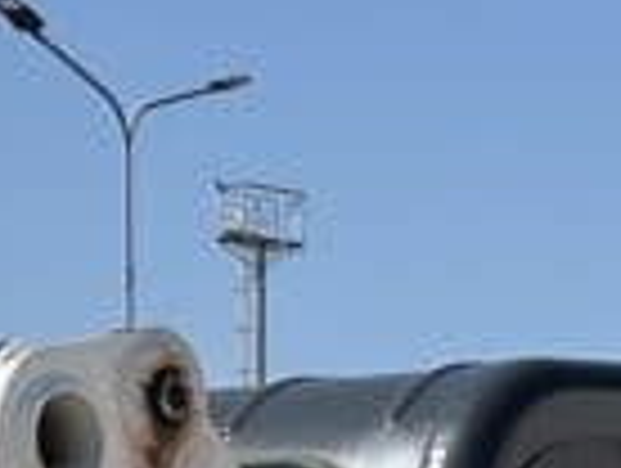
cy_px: 1492
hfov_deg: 6.3
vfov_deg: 4.5
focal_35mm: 313
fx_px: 5625
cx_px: 310
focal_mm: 6.86
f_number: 1.78
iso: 64
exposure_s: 1/4016
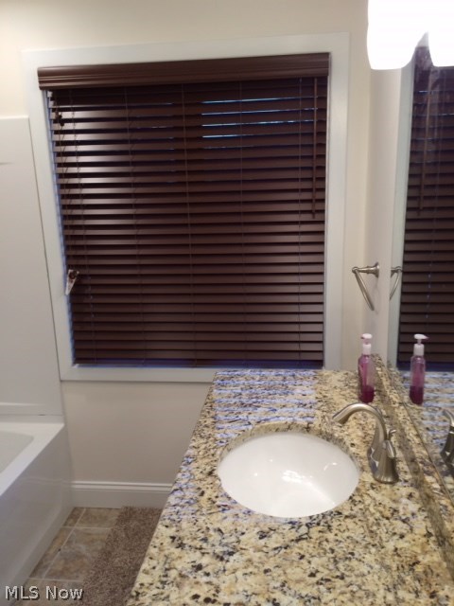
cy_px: 303
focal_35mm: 29
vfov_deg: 61.7
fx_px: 507
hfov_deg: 48.2
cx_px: 227
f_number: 2.2
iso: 40
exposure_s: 1/40
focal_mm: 4.15
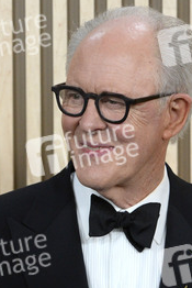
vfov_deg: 12.0
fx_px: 1366
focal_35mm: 171
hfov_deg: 8.0
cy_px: 206
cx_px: 115
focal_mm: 112
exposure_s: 1/250
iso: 2500
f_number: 6.3
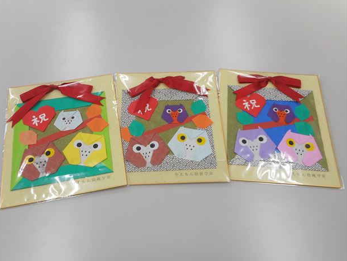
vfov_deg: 53.1
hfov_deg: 67.3
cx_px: 169
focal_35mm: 26
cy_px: 130
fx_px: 261
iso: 80
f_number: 3.7
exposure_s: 1/30
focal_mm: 4.5
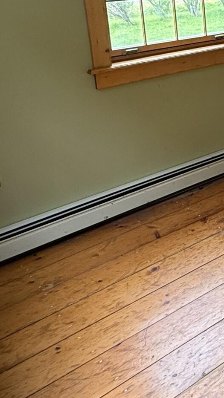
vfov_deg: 40.2
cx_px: 339
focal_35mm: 49
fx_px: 518
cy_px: 73
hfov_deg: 20.7
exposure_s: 1/99
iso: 80
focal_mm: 2.22
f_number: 2.2
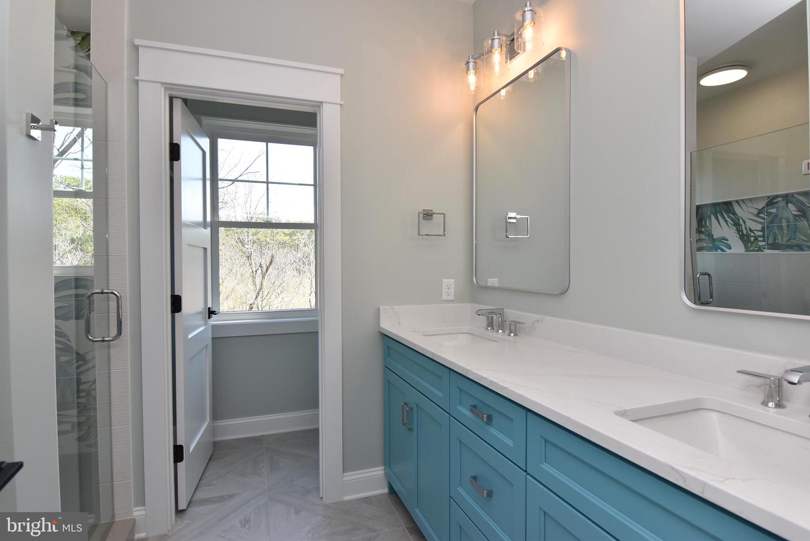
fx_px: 405
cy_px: 270
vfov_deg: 67.5
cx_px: 405
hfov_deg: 90.0
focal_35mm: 18
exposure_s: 1/125
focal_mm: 12
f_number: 8
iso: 500
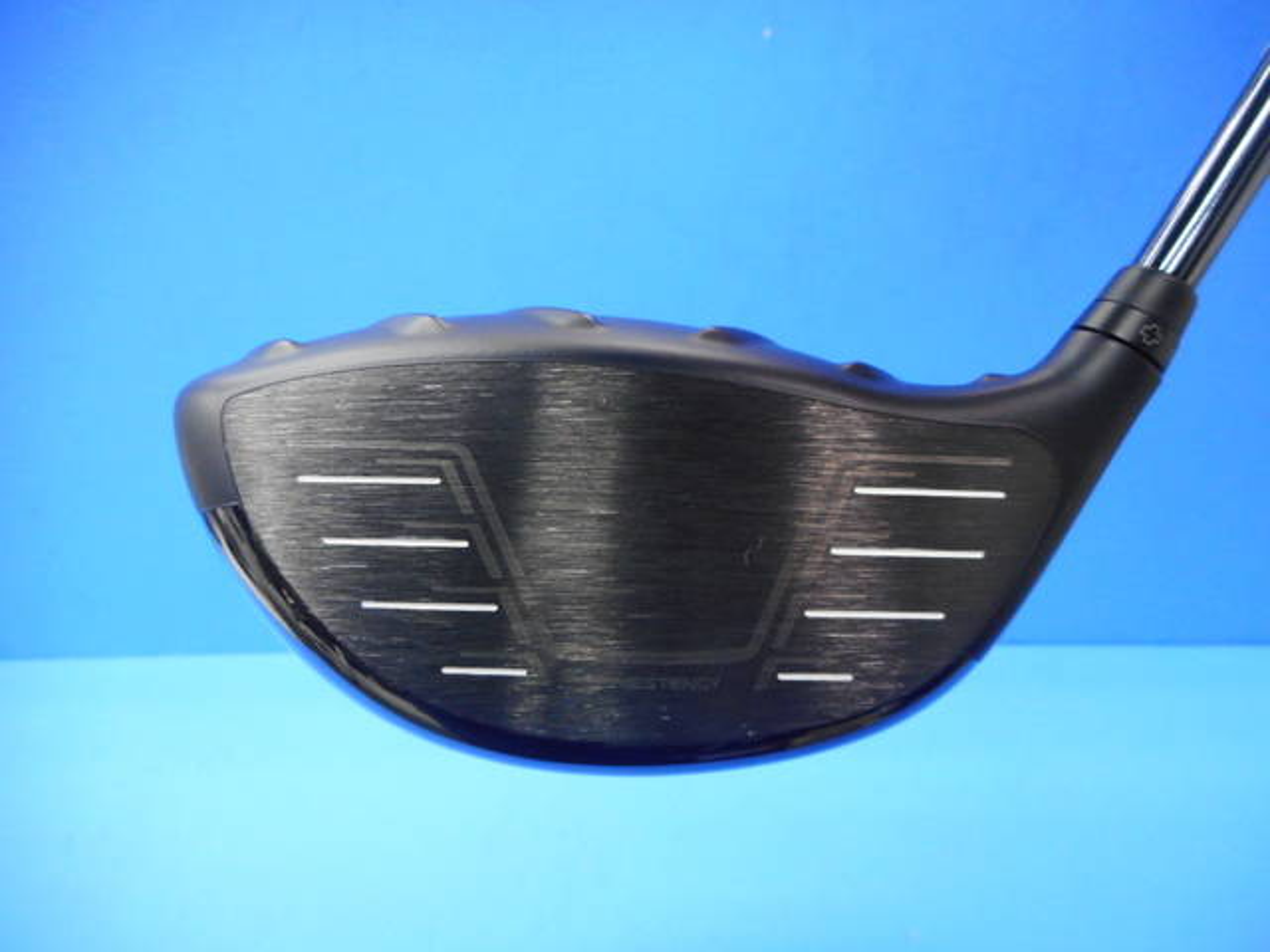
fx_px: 917
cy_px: 476
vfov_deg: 54.9
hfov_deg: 69.4
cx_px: 635
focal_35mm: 25
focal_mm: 4.5
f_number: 3.7
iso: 360
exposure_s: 1/30
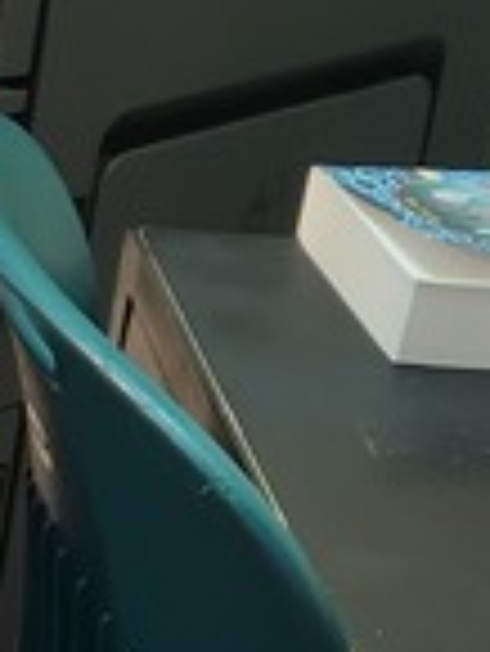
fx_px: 3053
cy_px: 234
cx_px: -931
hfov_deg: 8.0
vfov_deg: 12.2
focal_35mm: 162
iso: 200
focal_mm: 5.4
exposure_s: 1/50
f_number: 1.8
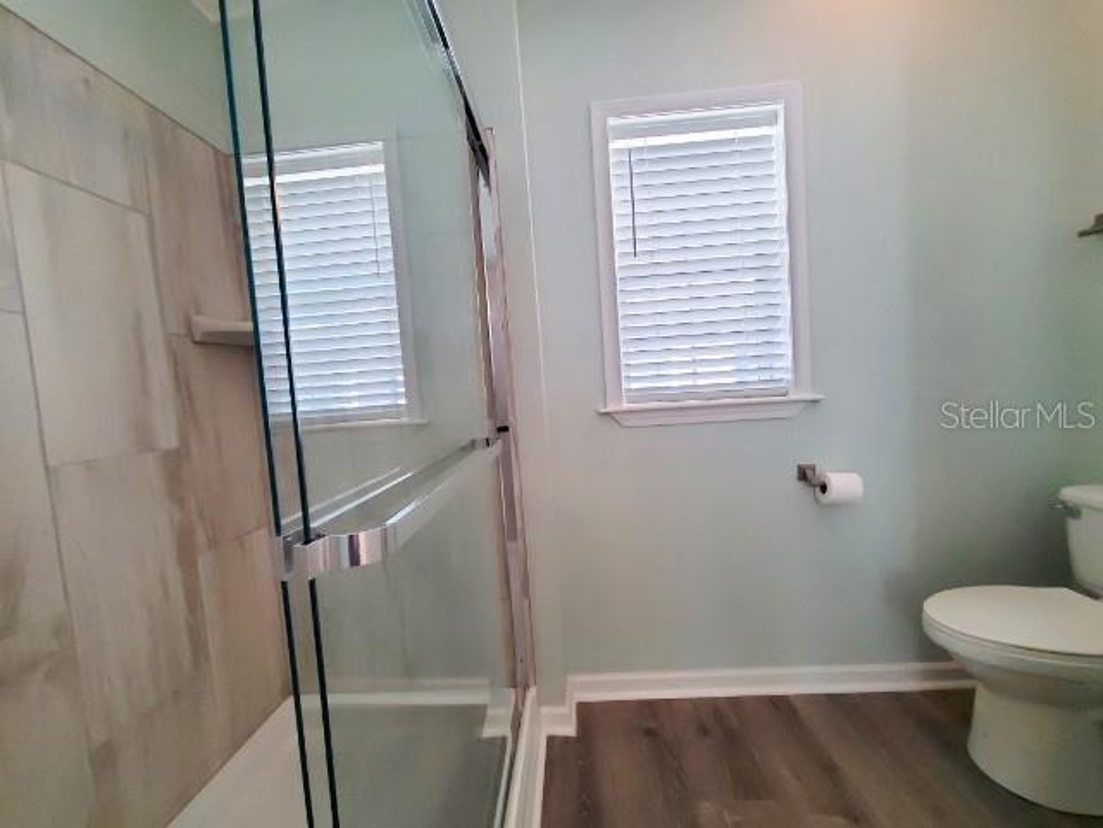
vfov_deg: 89.9
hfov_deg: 106.2
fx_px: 414
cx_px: 552
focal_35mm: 13
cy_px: 414
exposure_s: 1/60
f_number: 2.2
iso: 200
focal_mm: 1.8
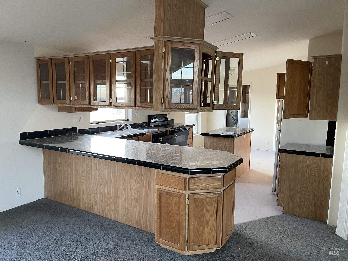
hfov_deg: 69.4
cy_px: 130
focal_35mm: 25
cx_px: 174
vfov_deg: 54.9
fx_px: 251
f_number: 1.6
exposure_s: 1/60
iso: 160
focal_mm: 5.1
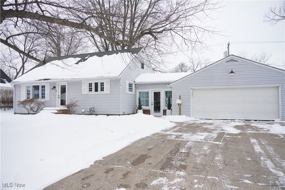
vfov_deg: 44.9
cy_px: 95
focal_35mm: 29
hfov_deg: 63.7
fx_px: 229
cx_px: 142
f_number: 4
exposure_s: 1/2500
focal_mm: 29
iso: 640
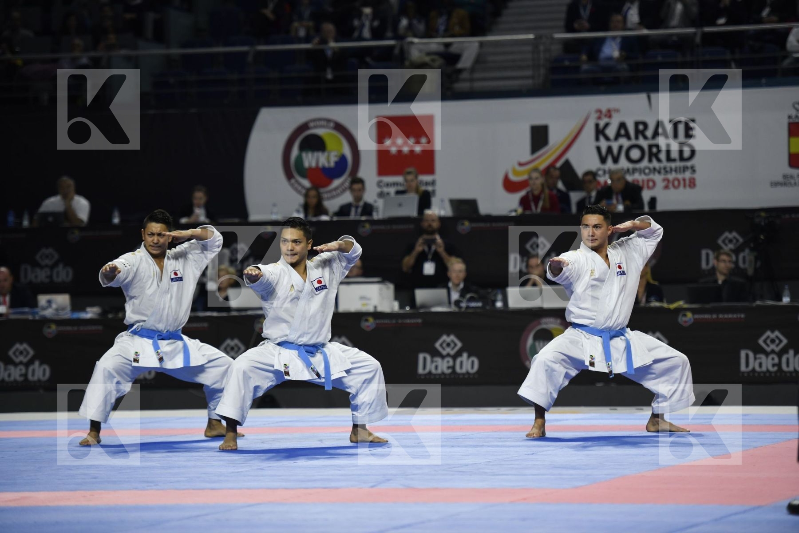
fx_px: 3440
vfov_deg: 8.9
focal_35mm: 155
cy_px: 266
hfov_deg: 13.2
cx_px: 400
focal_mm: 155
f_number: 2.8
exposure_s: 1/800
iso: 800
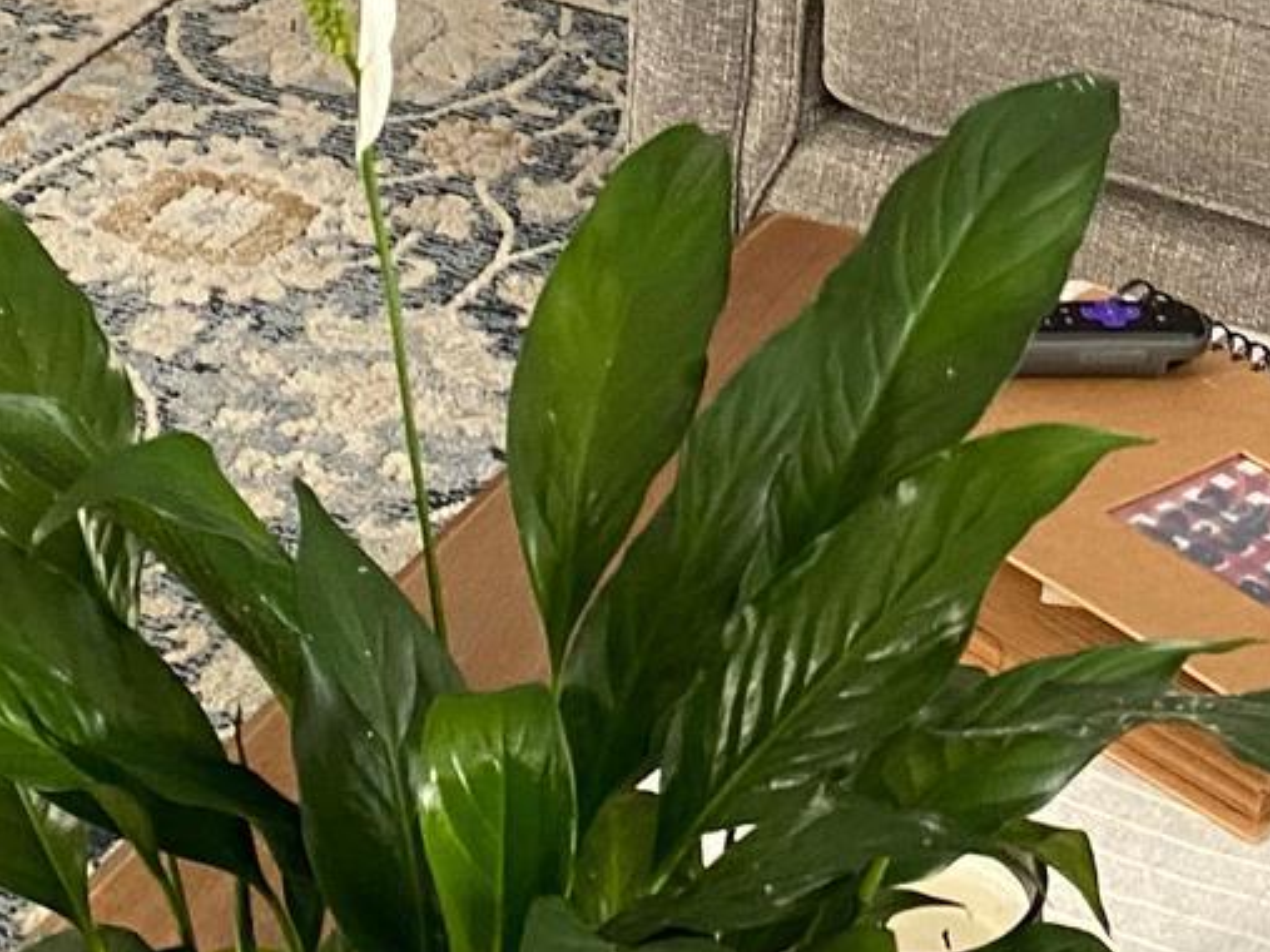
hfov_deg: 18.5
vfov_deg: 12.4
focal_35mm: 105
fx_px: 3851
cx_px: 1040
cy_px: -949
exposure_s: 1/60
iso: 125
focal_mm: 4.25
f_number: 1.8
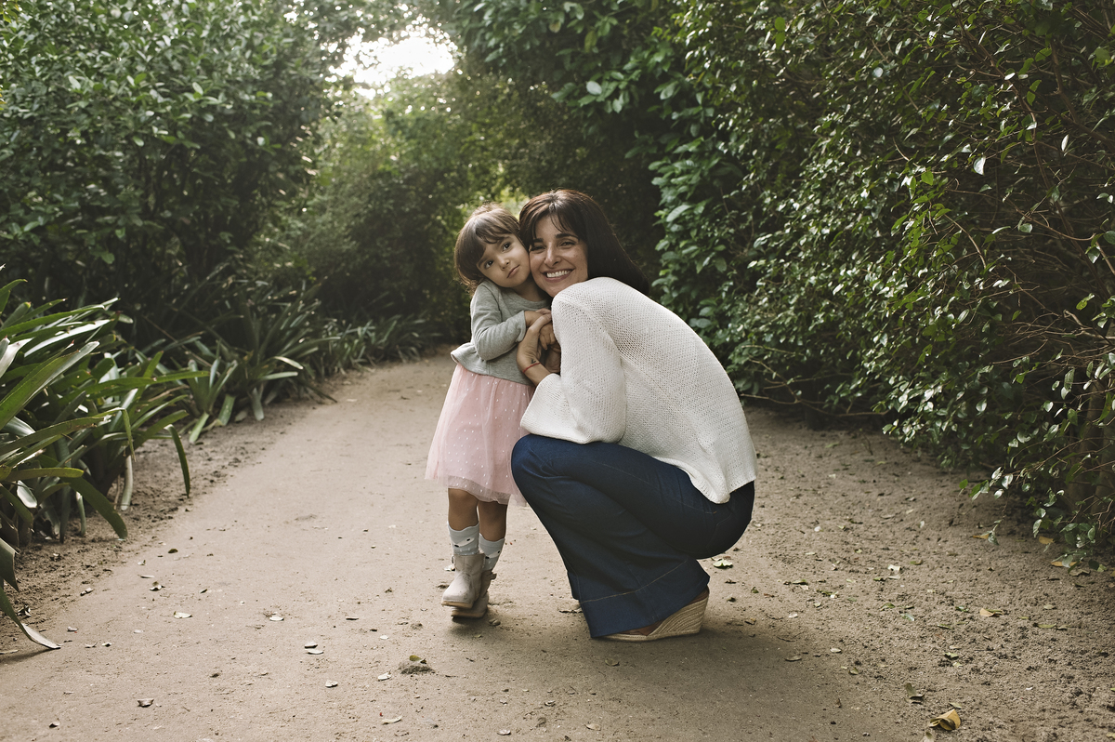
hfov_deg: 54.5
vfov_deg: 37.8
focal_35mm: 35
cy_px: 371
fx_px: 1083
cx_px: 558
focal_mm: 35
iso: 1000
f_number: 4.5
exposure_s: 1/125
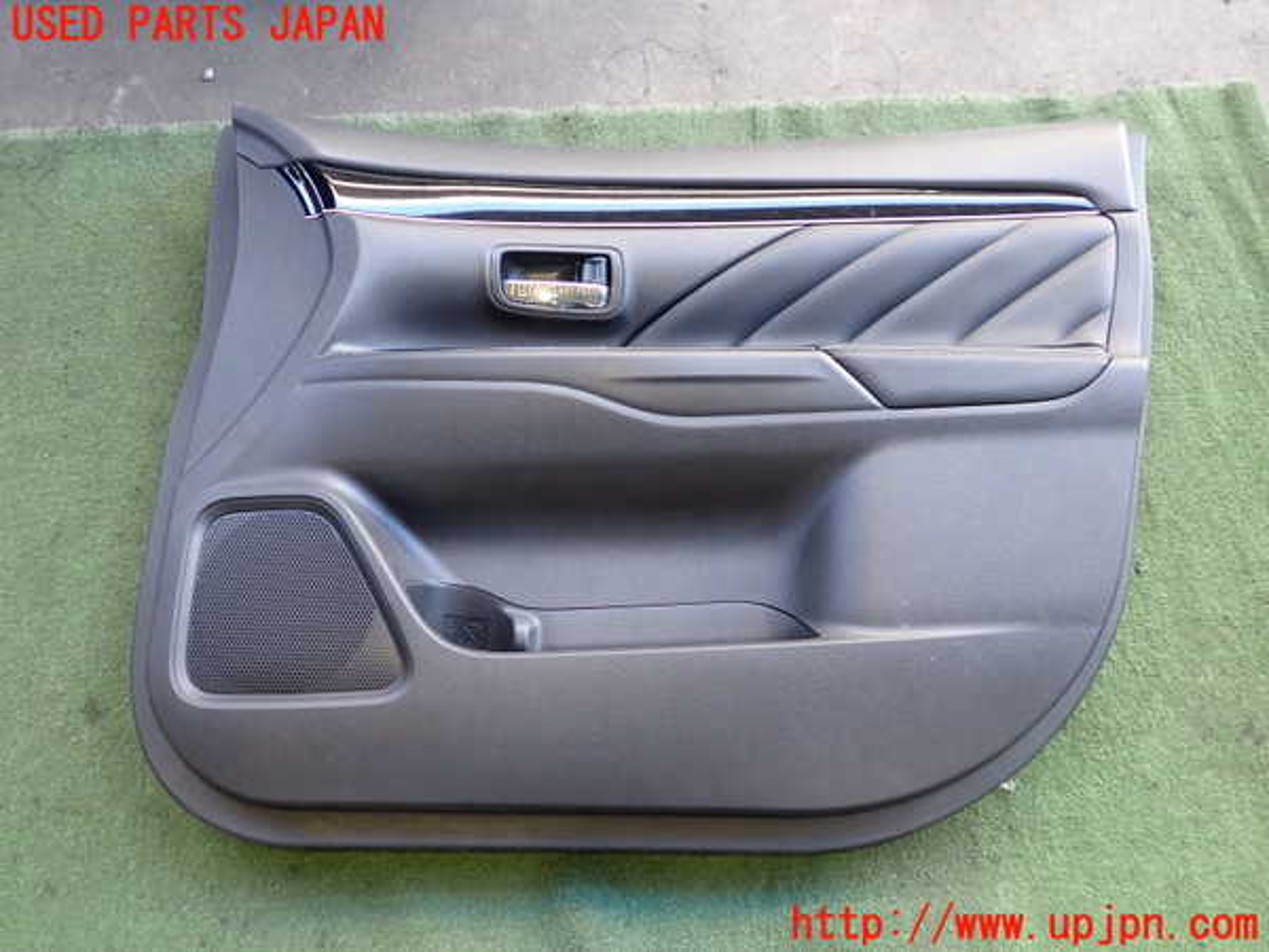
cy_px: 476
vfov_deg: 46.8
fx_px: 1100
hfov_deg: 60.0
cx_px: 634
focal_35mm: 30
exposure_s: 1/40
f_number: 2.3
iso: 200
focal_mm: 5.4
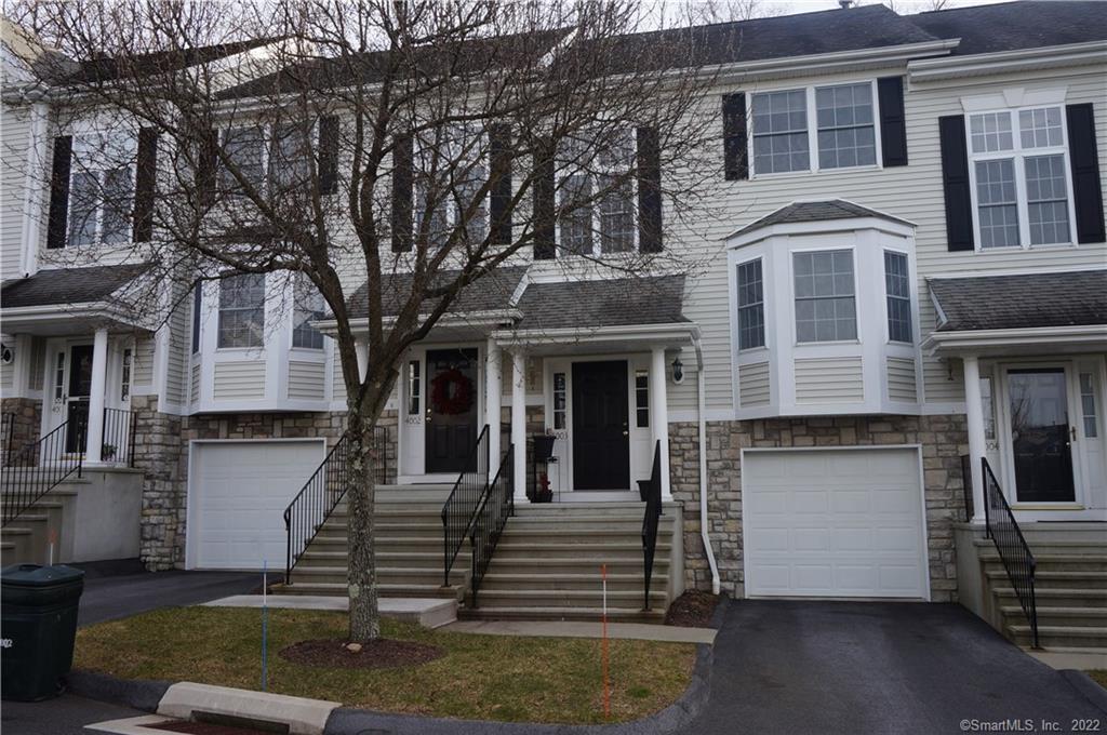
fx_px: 921
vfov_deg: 43.5
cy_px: 368
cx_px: 554
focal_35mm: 30
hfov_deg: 62.0
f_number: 13
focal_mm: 20
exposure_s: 1/80
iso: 200
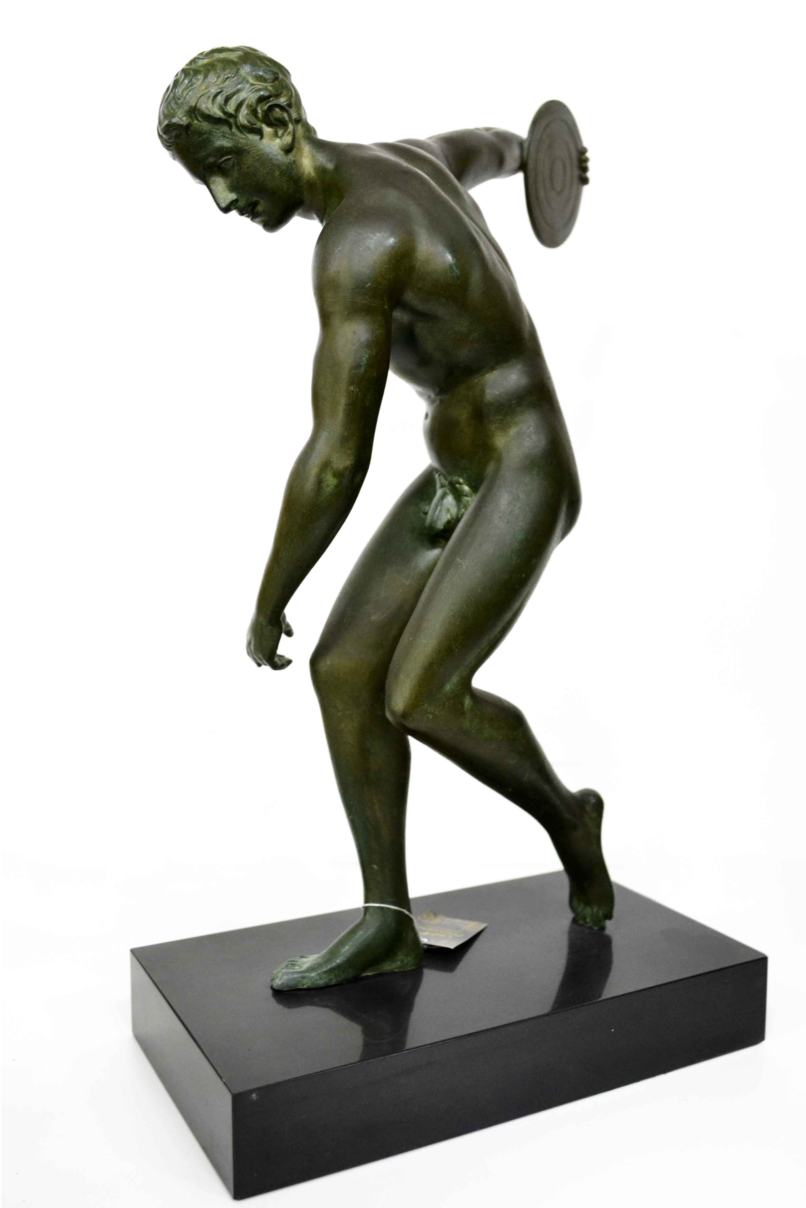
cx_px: 403
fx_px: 1108
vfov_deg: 57.2
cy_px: 604
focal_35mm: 33
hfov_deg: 40.0
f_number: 5.6
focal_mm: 22
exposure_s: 1/50
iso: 2000
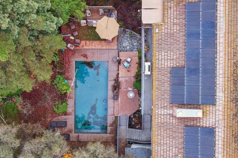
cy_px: 76
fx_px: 357
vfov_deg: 25.0
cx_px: 158
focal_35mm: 54
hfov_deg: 36.5
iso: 100
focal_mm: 8.4
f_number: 2.8
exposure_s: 1/25
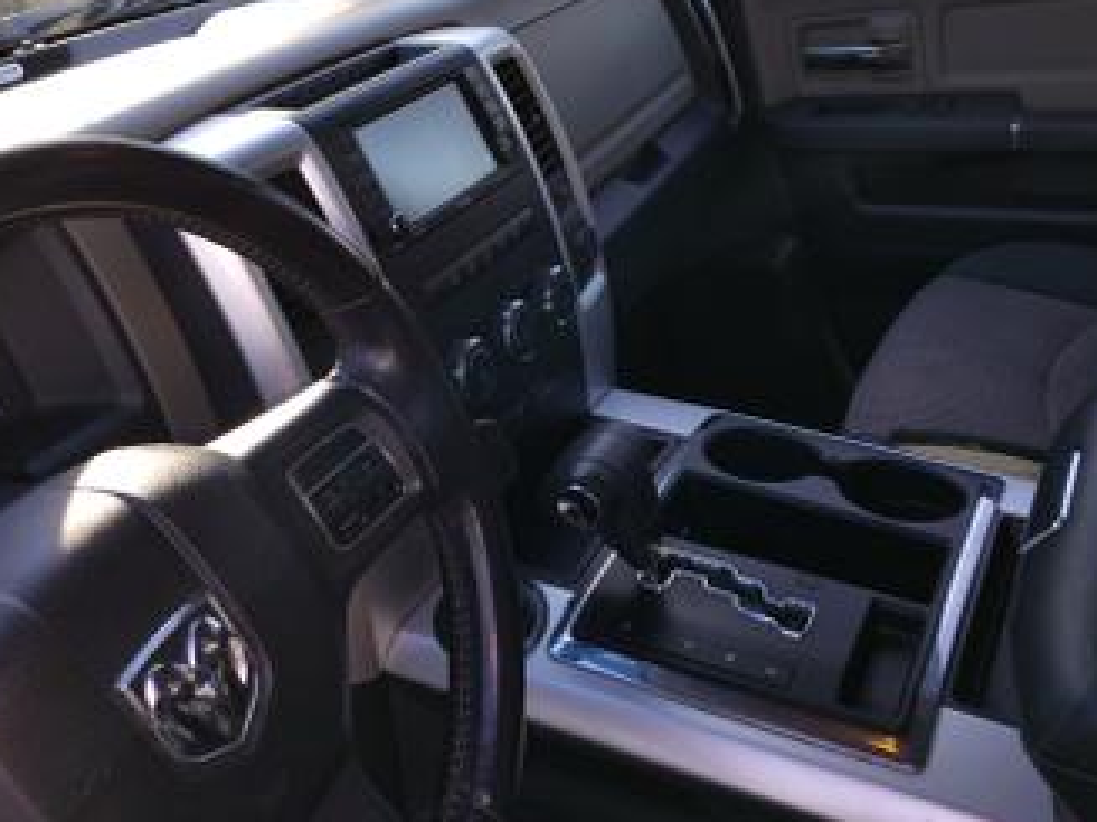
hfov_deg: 49.8
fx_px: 1172
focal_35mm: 37
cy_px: 248
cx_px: 429
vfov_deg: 38.0
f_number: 1.8
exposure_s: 1/176
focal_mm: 5.56
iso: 100
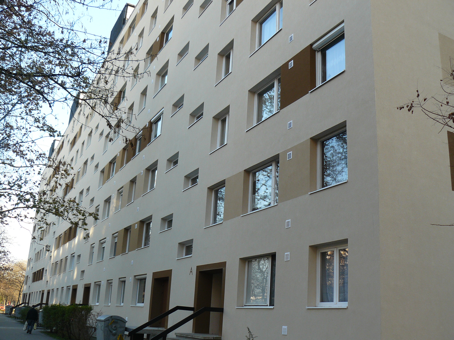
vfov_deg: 39.7
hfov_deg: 51.4
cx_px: 227
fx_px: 472
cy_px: 170
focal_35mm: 36
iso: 100
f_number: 3.6
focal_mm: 6
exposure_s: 1/125
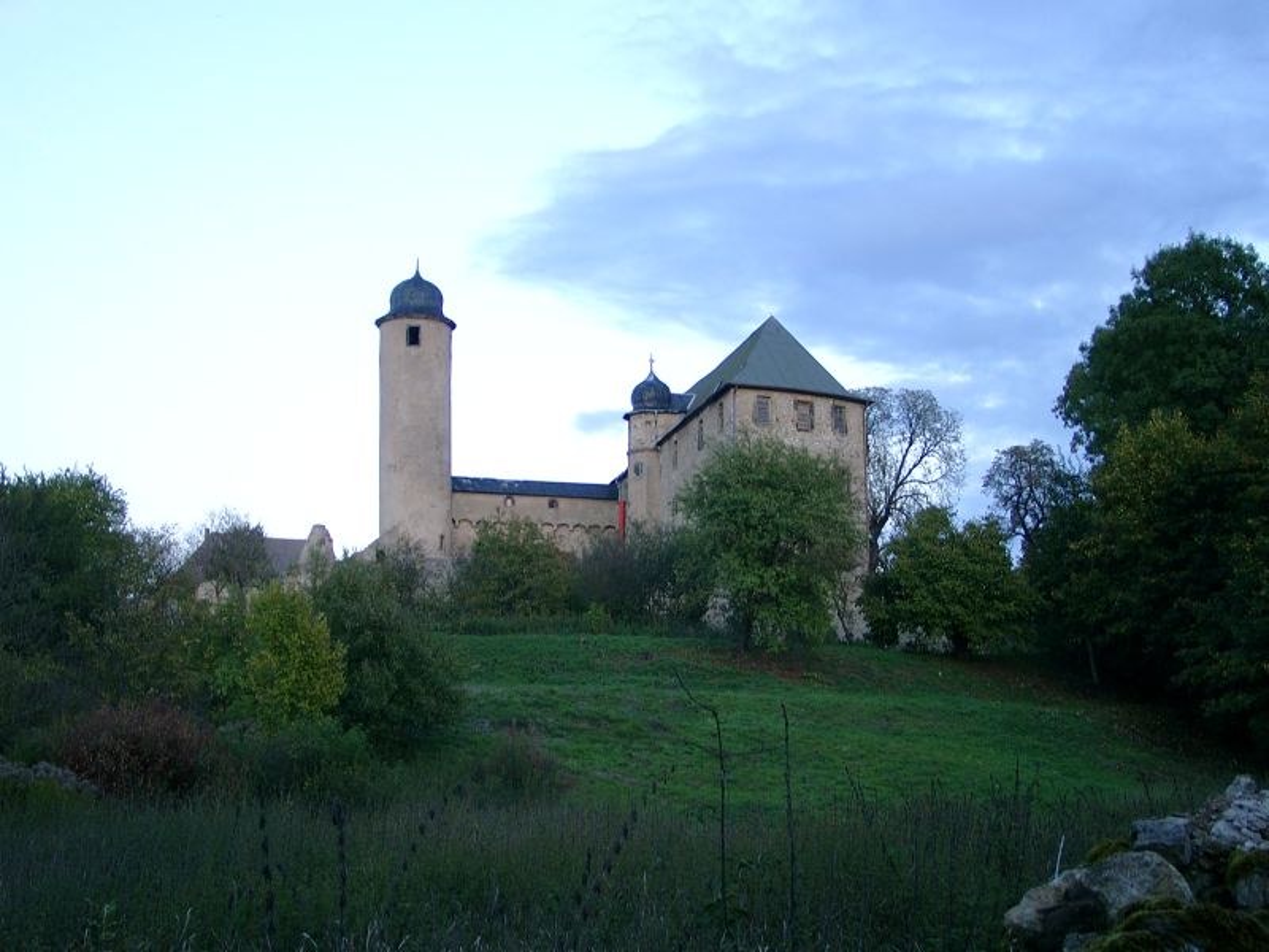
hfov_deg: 44.8
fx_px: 1540
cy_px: 476
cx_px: 634
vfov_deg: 34.3
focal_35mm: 42
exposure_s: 1/36.7
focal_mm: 8.82
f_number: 2
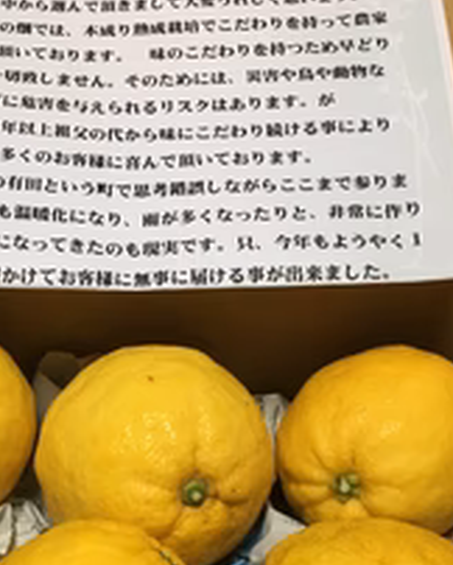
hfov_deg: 26.8
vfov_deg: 31.6
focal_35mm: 56
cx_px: 103
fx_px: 937
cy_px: 534
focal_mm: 4.15
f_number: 2.2
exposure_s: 1/30
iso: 32
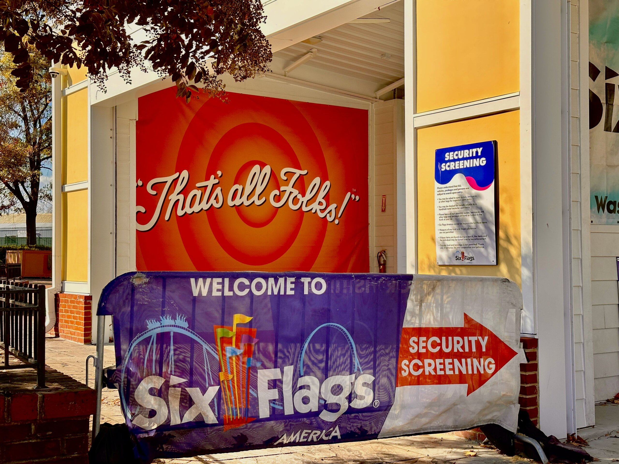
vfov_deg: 30.3
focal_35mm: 48
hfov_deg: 39.7
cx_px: 310
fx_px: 858
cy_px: 232
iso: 64
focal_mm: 6.86
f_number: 1.78
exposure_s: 1/2469
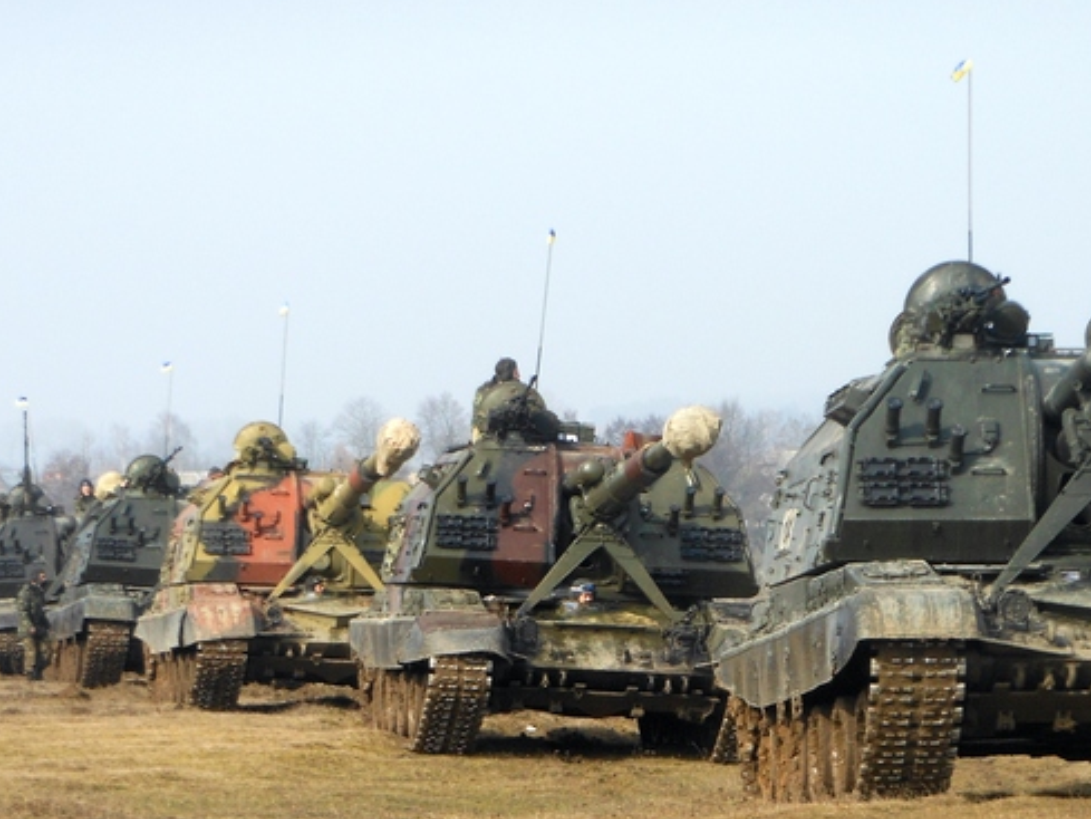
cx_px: 562
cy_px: 620
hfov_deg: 8.3
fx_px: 7534
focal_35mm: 239
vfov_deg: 6.2
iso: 80
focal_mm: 26.1
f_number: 5.2
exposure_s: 1/320
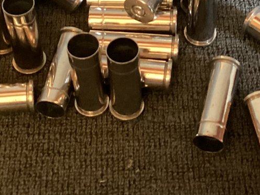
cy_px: 20
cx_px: 144
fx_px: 713
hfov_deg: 20.7
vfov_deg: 15.4
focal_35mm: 95
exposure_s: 1/25
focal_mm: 3.3
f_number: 2.4
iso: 500
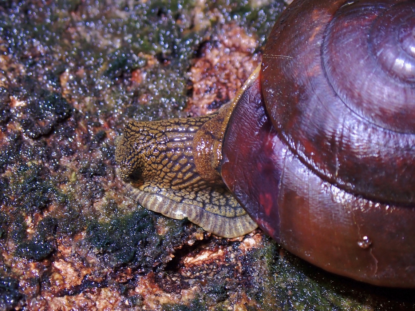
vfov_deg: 14.8
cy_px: 156
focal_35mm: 100
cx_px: 208
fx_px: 1199
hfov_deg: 19.6
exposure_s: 1/200
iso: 200
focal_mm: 18
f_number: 6.3
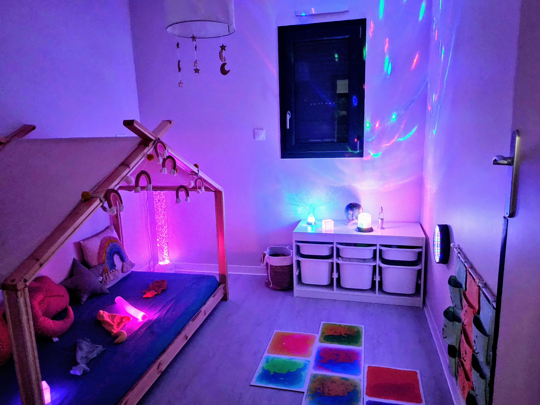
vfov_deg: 56.8
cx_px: 270
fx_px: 374
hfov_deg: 71.6
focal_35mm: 24
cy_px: 202
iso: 1250
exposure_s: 1/30
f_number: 1.8
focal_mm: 5
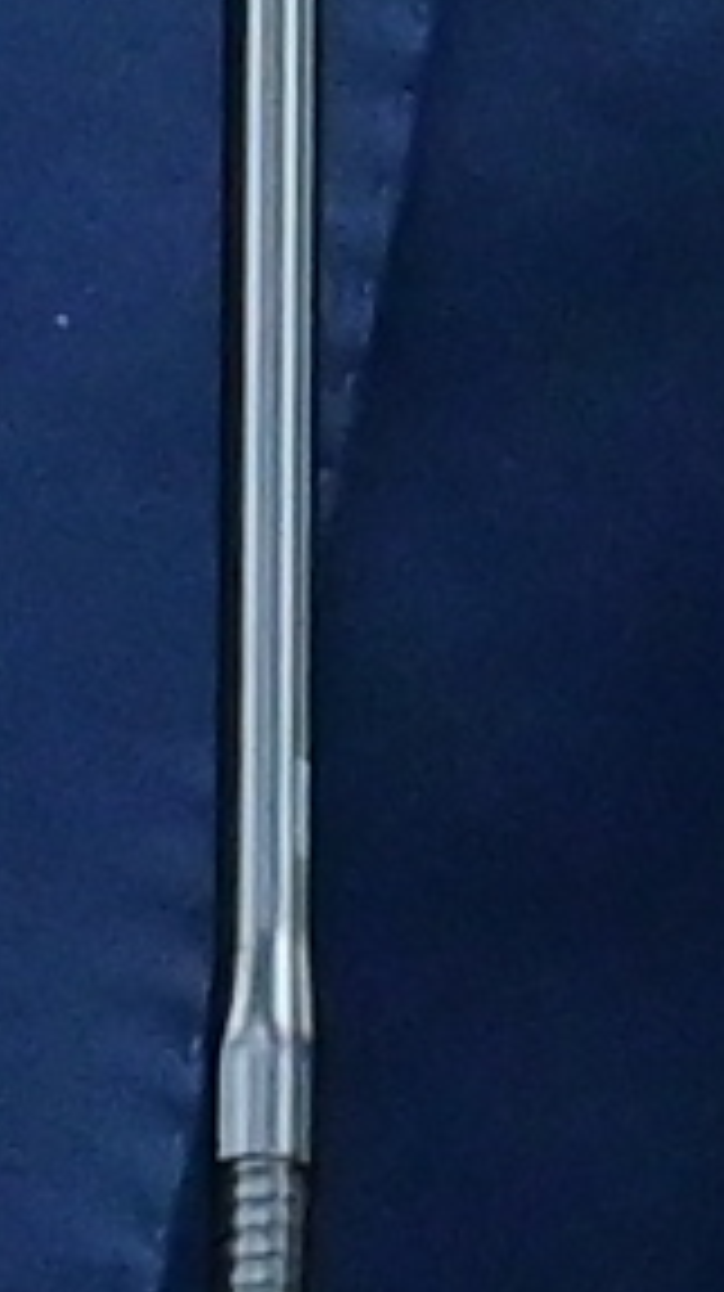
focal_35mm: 840
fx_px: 28728
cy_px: -752
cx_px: -796
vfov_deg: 2.6
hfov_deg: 1.4
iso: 5000
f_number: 4
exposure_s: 1/125
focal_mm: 52
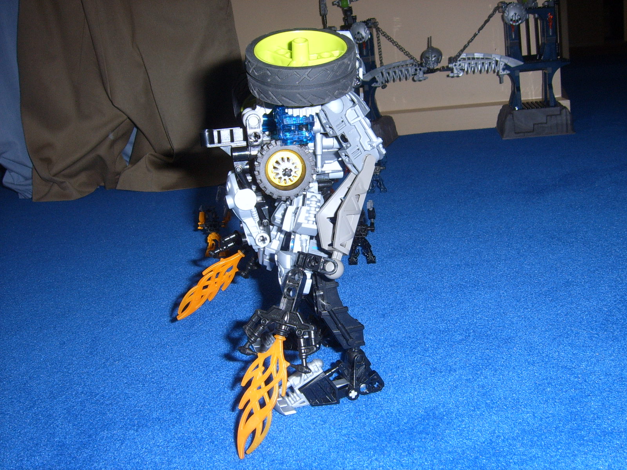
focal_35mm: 35
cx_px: 314
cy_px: 235
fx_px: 634
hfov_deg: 52.6
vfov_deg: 40.7
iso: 69
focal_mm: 5.8
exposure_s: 1/30
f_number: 5.8
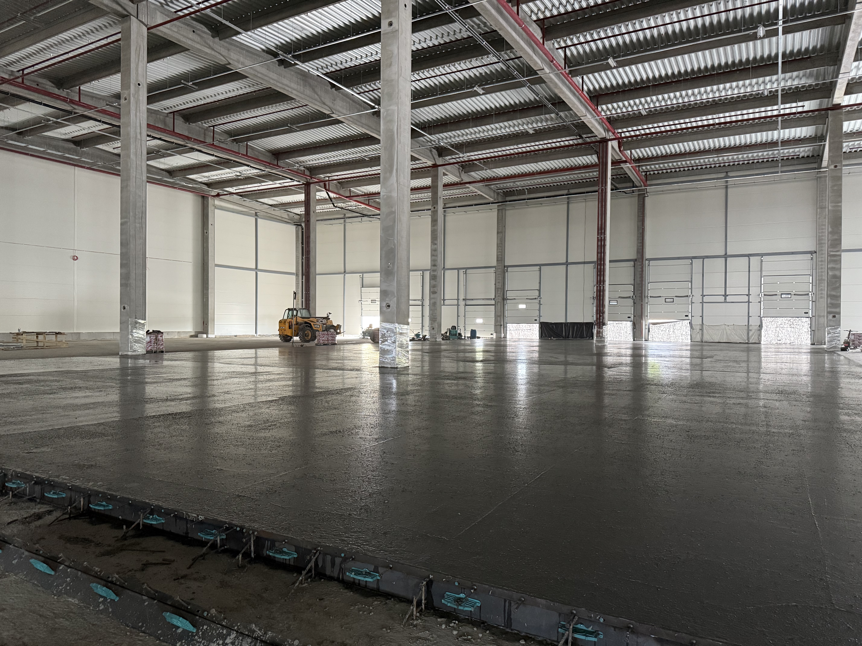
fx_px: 598
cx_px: 431
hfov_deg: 71.6
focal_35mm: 24
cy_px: 323
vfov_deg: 56.8
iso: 800
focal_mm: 6.76
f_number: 1.78
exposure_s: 1/51
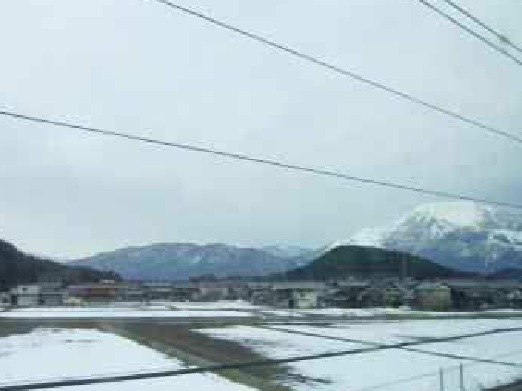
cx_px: 239
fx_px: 513
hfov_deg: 53.9
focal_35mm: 34
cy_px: 269
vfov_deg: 41.1
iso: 100
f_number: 3.2
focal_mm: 4.3
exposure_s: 1/320
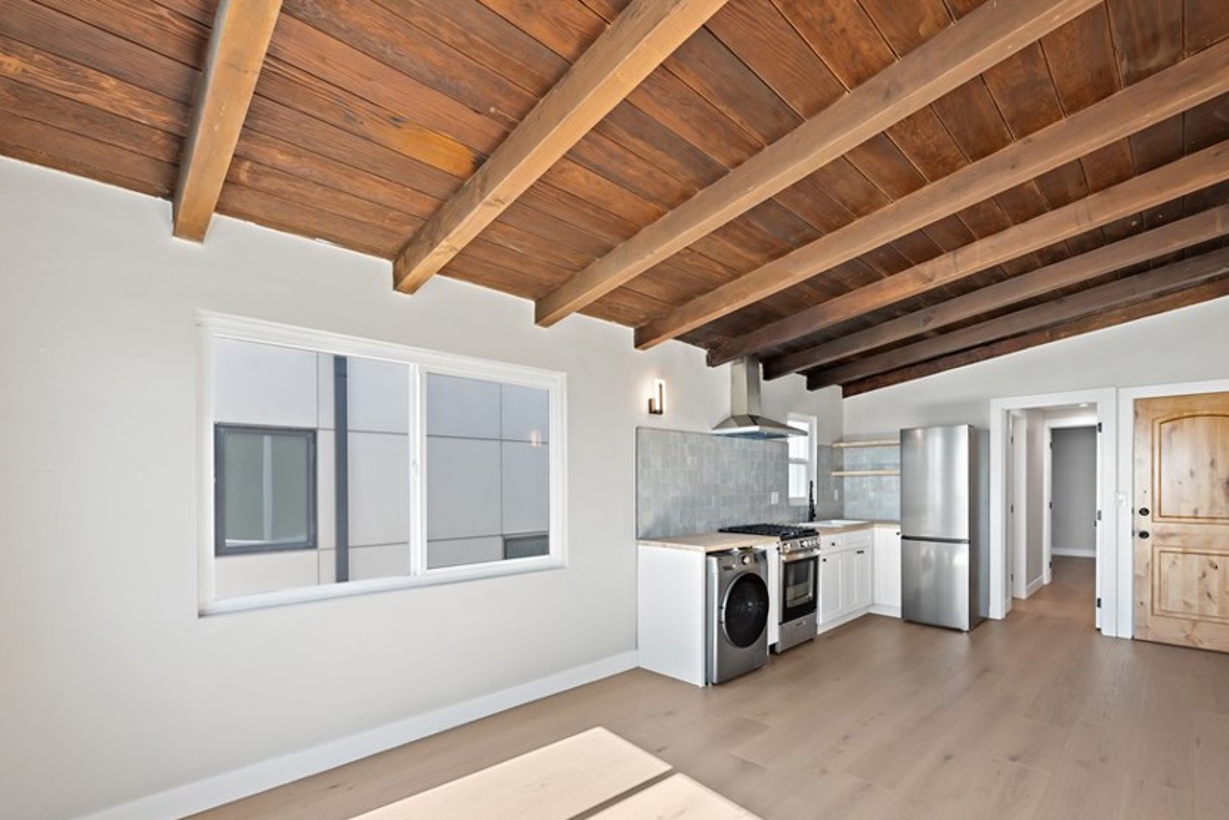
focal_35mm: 16
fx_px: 546
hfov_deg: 96.3
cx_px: 682
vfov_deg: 73.2
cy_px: 479
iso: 1000
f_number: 5.6
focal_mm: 13
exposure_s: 1/40
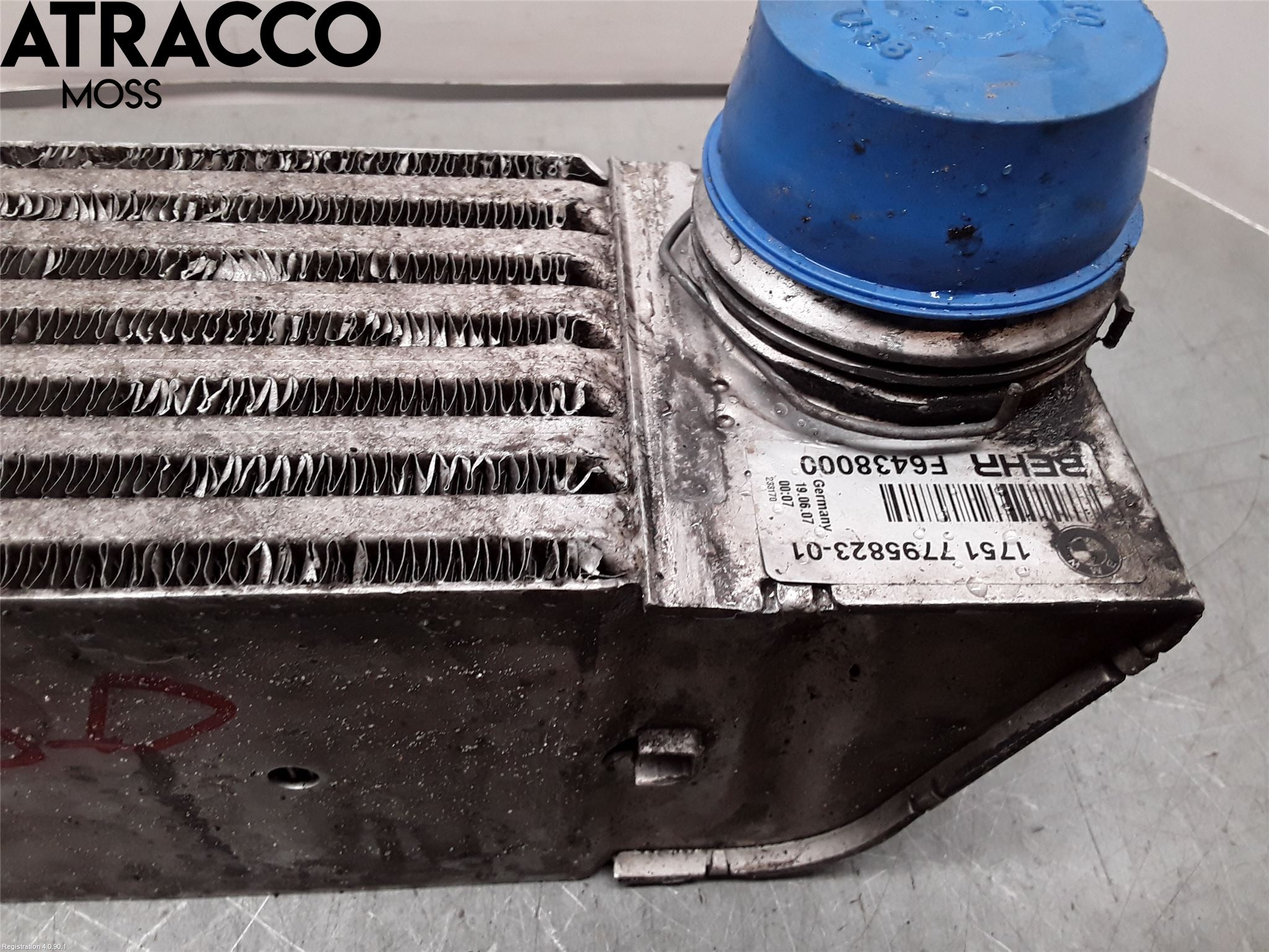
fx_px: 1026
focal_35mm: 28
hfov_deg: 63.4
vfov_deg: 49.7
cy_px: 476
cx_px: 634
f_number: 1.9
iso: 80
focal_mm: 2.91
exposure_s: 1/100
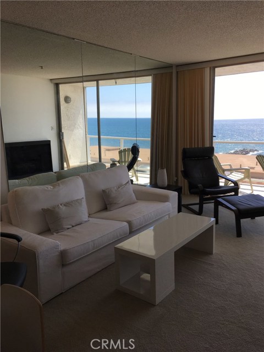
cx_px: 132
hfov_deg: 48.2
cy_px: 176
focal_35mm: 29
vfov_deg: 61.7
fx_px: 295
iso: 25
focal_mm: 4.15
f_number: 2.2
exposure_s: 1/699
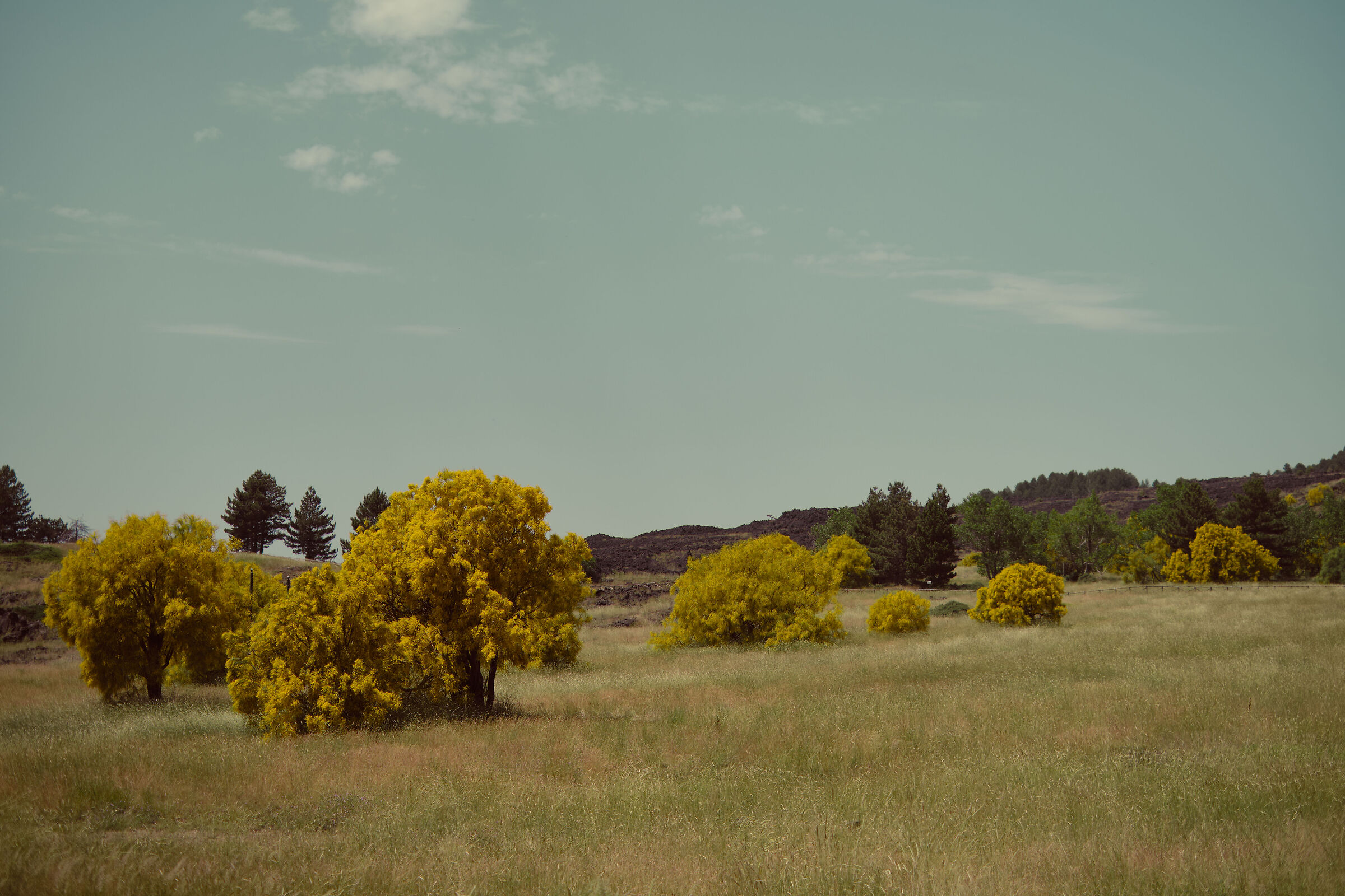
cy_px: 448
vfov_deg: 25.5
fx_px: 1980
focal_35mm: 53
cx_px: 672
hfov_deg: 37.5
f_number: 2
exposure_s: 1/8000
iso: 160
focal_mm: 35
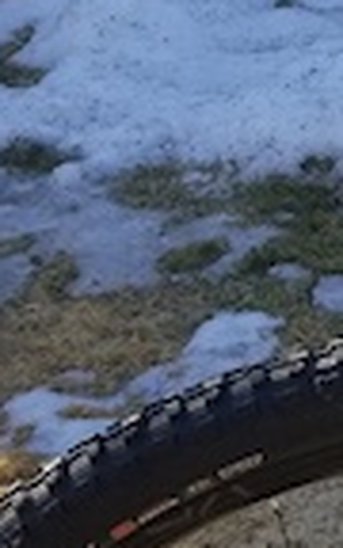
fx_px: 2288
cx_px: 1113
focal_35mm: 153
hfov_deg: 7.3
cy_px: 373
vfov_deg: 13.7
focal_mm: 4.25
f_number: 1.7
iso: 50
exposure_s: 1/990
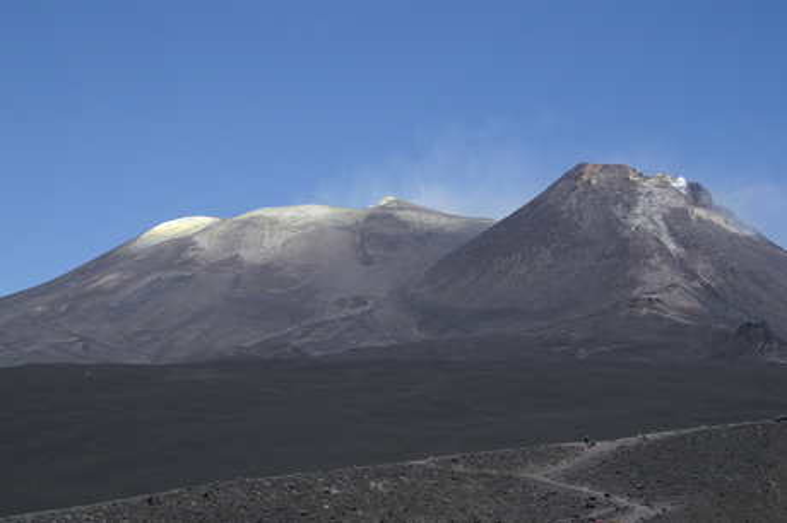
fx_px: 1147
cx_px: 394
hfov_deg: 37.9
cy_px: 262
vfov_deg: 25.7
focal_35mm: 52
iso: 100
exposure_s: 1/250
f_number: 9.5
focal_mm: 35
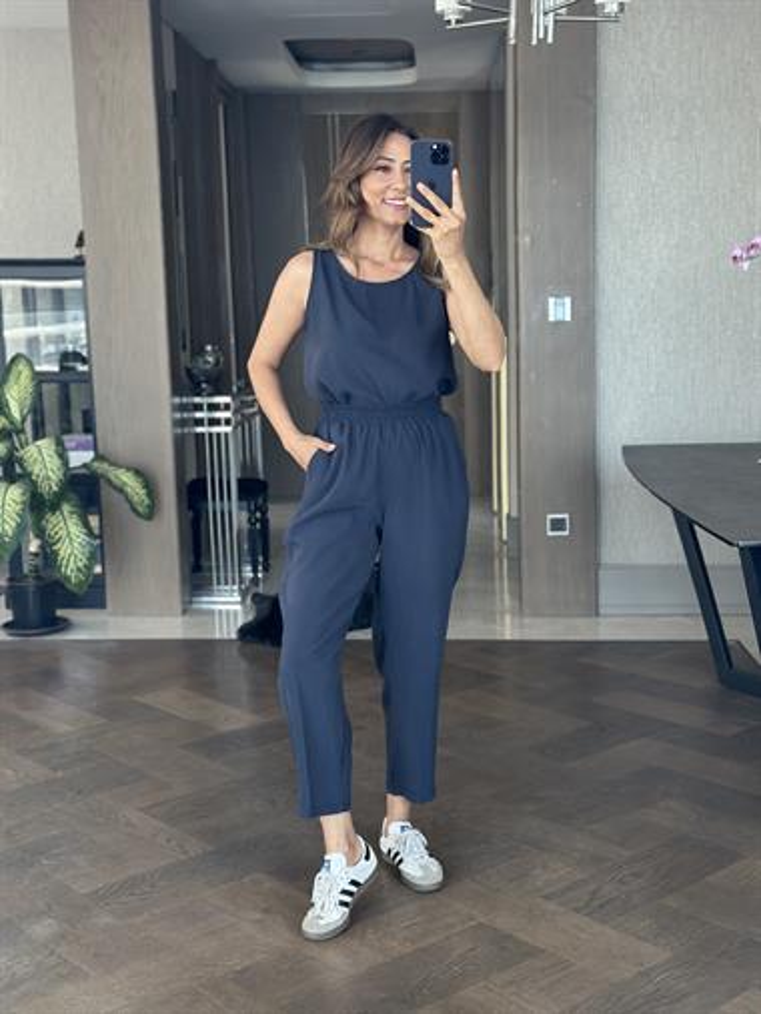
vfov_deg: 39.6
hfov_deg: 30.3
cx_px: 380
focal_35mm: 48
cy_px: 507
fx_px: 1406
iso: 125
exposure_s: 1/89
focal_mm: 6.86
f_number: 1.78
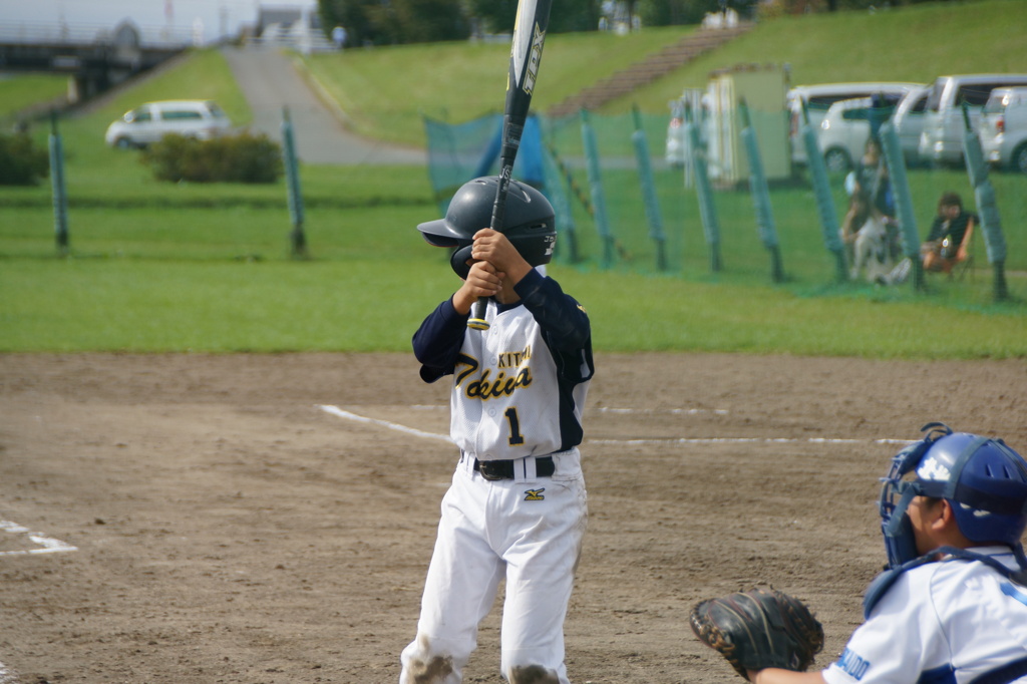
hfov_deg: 9.2
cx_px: 514
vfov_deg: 6.1
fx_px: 6416
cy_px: 342
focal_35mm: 225
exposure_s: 1/1000
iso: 200
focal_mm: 150
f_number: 6.3
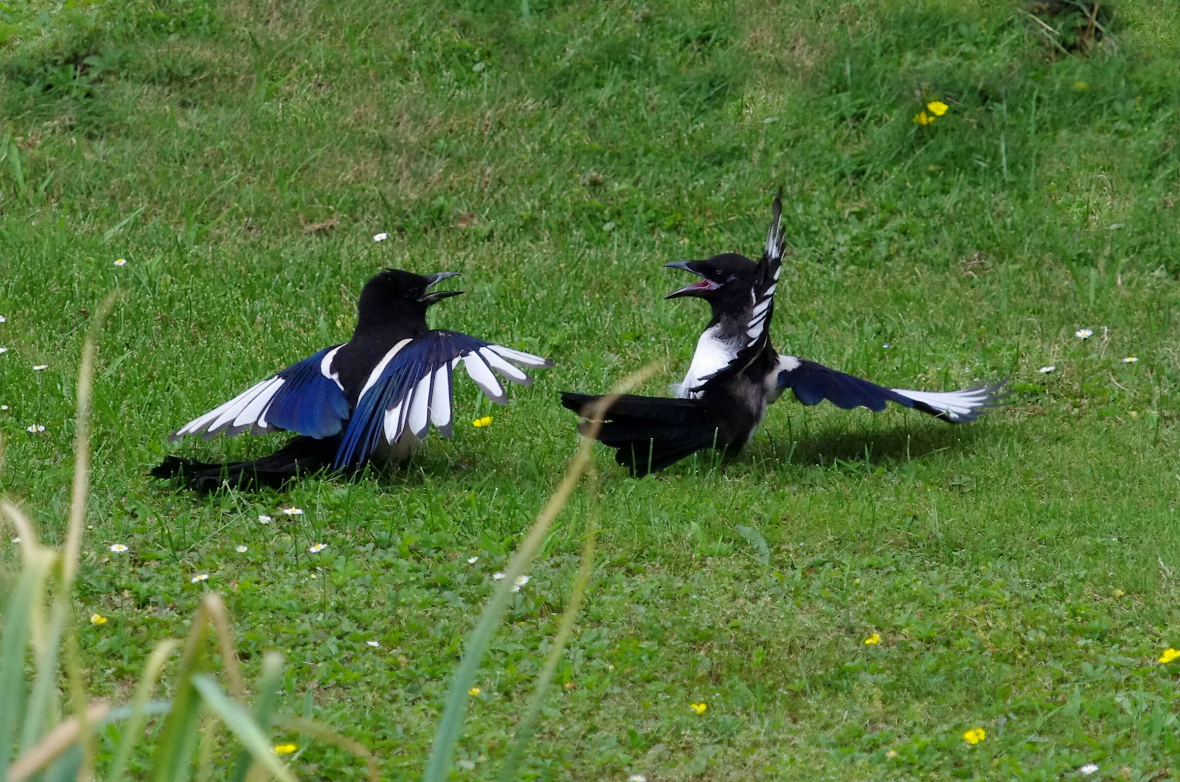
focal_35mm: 450
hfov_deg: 4.6
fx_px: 14721
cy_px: 391
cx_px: 590
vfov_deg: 3.0
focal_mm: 300
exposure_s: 1/1000
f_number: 5.6
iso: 1600
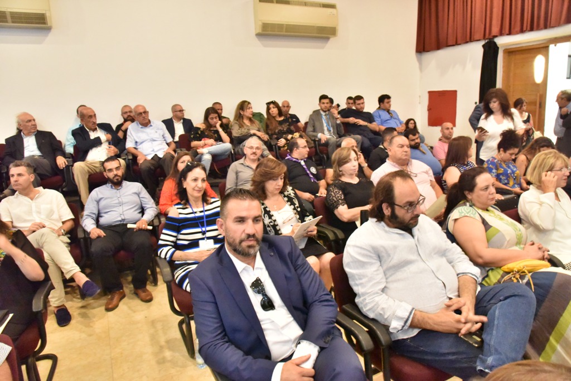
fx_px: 381
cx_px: 286
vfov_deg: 53.1
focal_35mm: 24
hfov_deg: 73.7
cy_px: 190
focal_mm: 24
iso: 12800
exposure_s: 1/30
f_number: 10
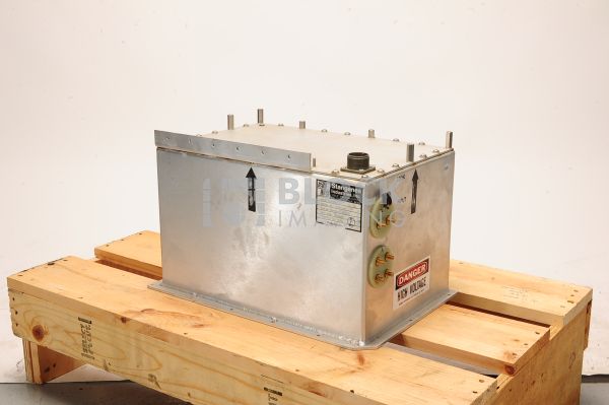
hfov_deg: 39.6
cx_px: 304
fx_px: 845
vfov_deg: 26.9
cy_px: 202
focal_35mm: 50
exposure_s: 1/160
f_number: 14
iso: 320
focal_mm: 50
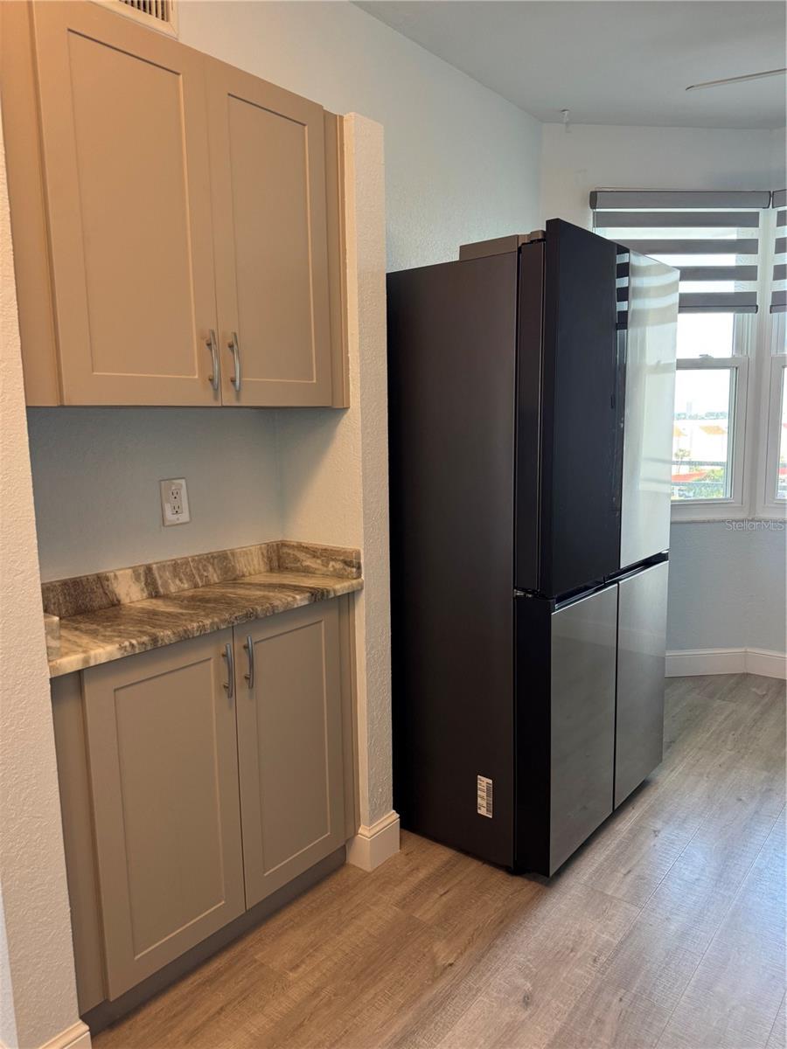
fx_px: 728
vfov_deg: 71.6
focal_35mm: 24
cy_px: 524
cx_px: 394
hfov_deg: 56.8
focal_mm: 6.76
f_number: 1.78
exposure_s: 1/120
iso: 160
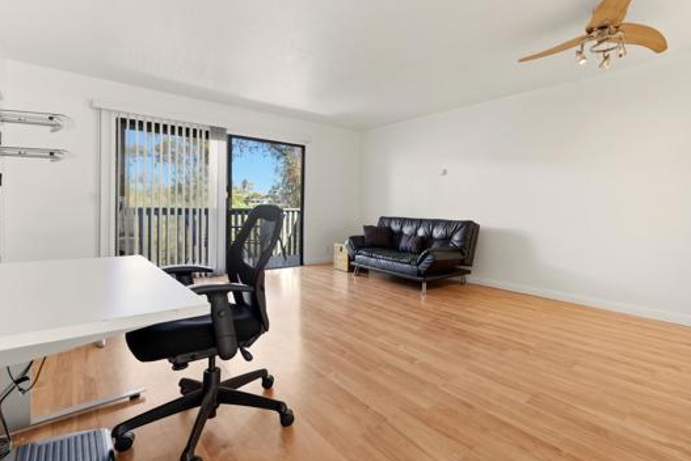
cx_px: 406
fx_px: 326
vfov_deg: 70.4
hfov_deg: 92.3
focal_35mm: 17
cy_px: 213
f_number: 6.3
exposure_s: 1/400
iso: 250
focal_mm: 14
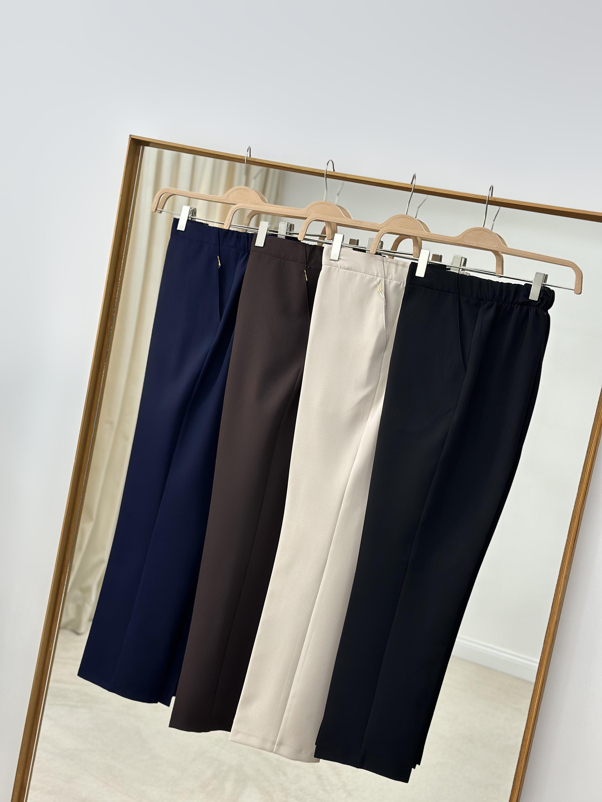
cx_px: 301
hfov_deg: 30.3
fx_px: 1113
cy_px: 401
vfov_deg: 39.7
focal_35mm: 48
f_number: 1.78
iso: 80
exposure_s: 1/241
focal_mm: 6.86
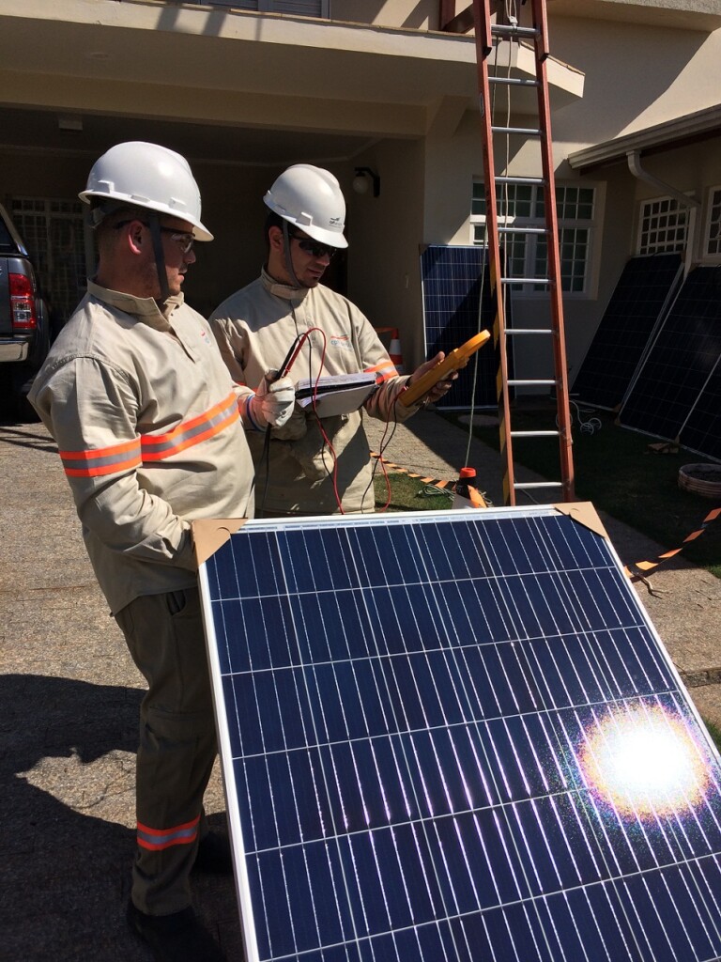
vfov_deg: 61.7
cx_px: 360
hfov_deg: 48.2
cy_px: 481
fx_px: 805
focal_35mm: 29
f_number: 2.2
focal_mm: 4.15
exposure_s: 1/3425
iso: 32
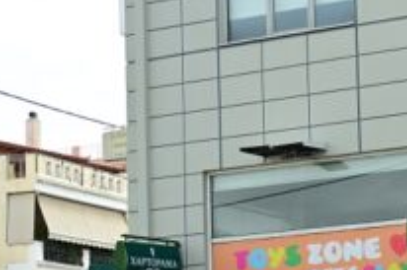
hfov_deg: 15.2
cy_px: 280
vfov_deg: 10.7
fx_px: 1435
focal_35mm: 127
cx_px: 569
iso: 640
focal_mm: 34
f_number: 4
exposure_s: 1/2500
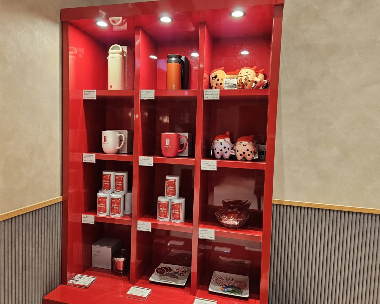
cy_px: 152
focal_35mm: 24
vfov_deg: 58.8
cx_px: 186
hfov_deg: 70.3
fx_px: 270
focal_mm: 5.4
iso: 200
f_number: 1.8
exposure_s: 1/142
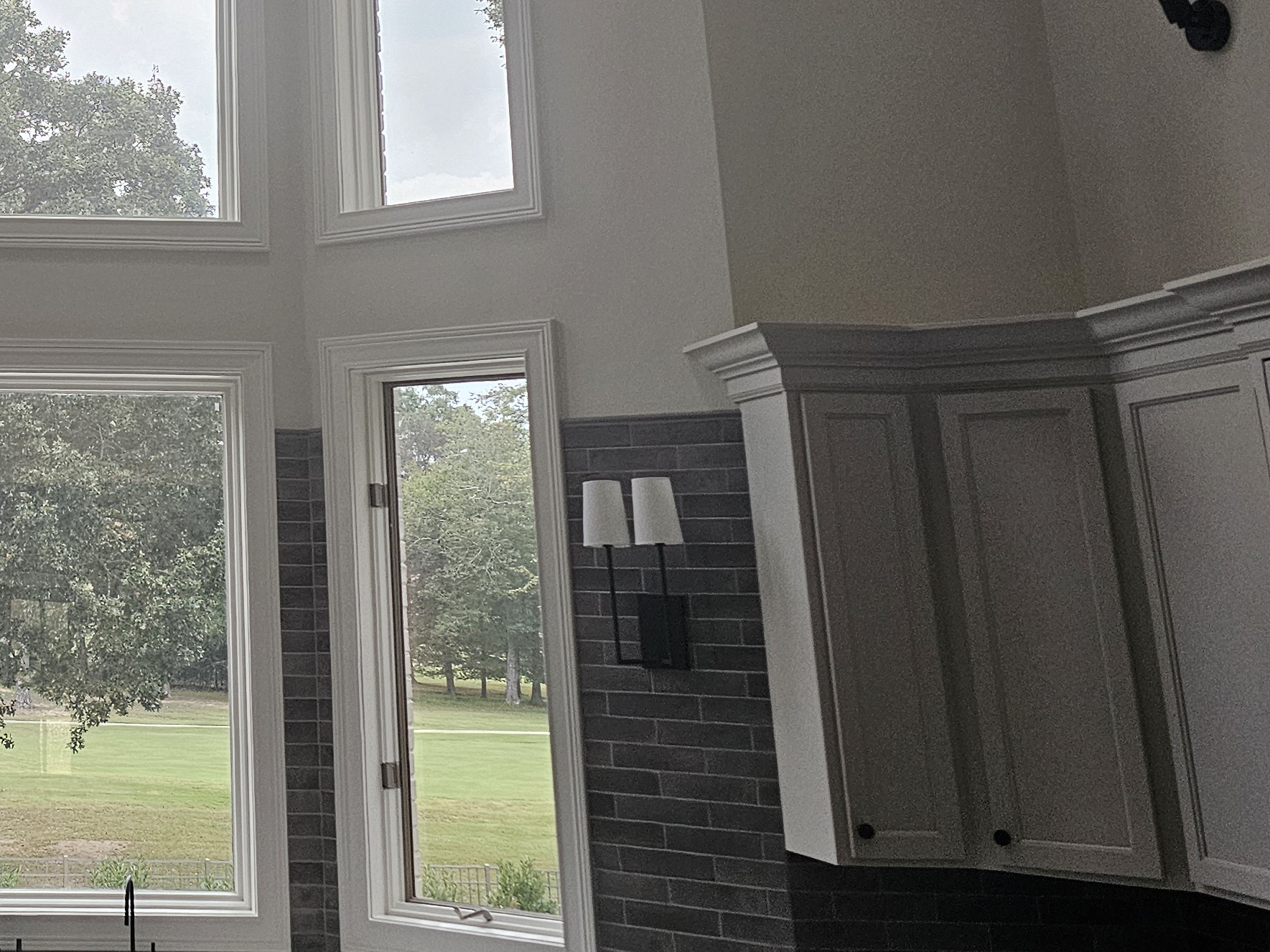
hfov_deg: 33.7
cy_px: 67
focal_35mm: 52
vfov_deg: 26.9
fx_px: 1908
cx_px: 10
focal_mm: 6.3
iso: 320
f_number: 1.7
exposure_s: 1/359
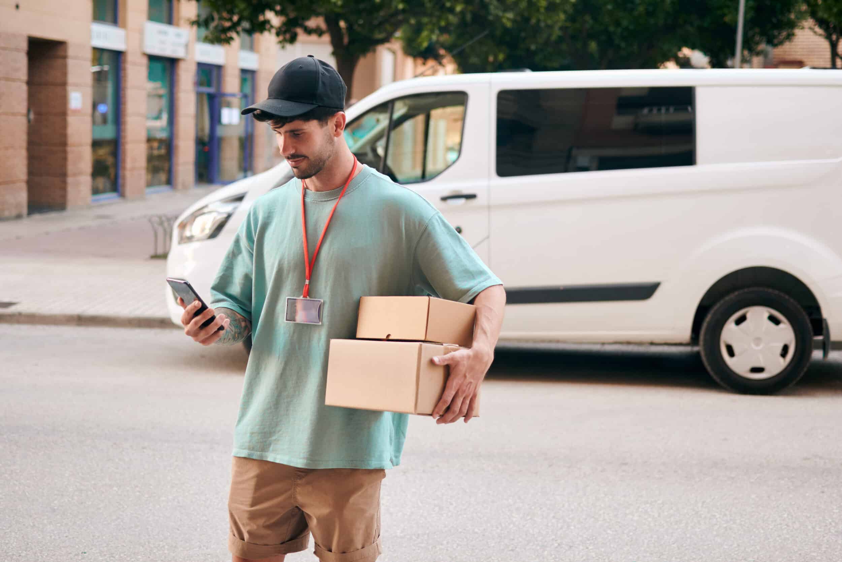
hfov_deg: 37.8
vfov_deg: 25.8
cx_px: 421
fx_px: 1228
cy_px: 281
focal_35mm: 52
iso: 400
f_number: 2.5
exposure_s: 1/250
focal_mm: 35
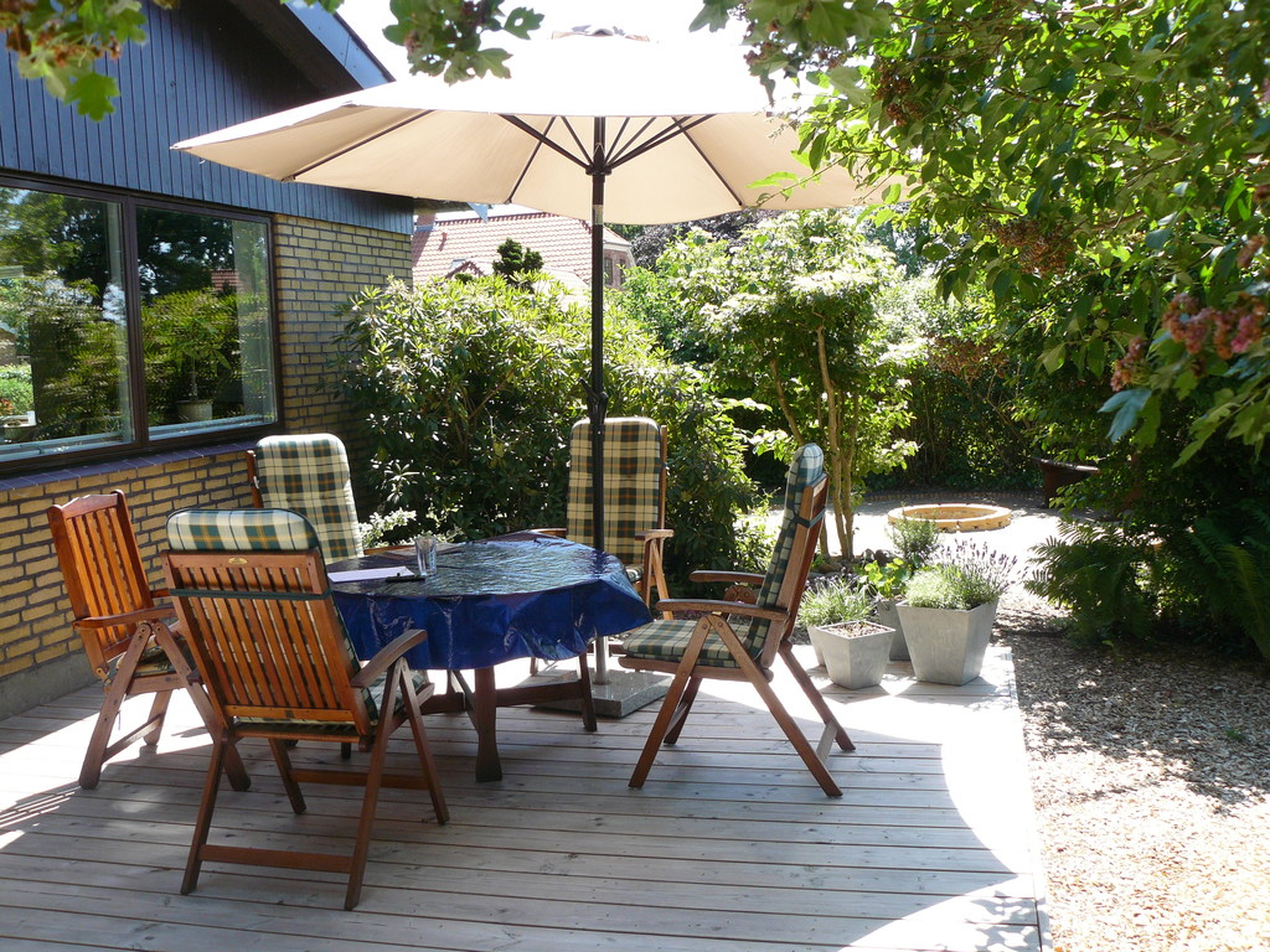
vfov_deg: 39.7
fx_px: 1321
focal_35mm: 36
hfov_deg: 51.4
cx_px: 635
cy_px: 476
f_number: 4
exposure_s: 1/160
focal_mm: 6
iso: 100
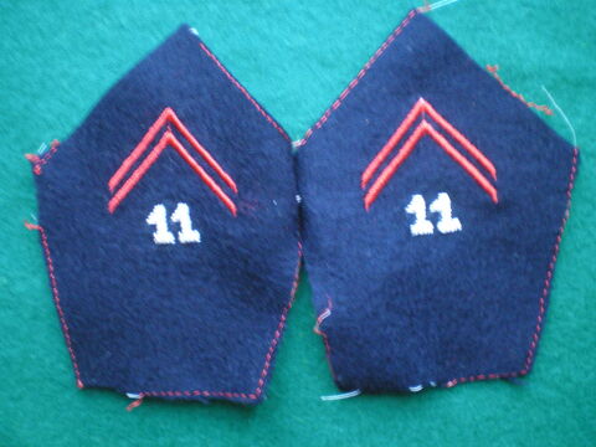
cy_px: 224
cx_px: 298
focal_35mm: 38
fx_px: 654
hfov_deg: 49.0
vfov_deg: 37.7
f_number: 3.1
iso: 400
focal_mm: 6.3
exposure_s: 1/4
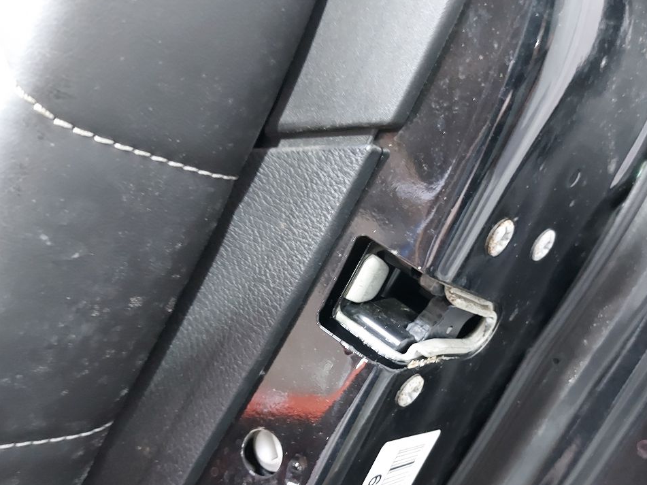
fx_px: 654
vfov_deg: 40.3
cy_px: 316
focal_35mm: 35
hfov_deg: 52.2
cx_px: 394
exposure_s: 1/17
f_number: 1.8
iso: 1250
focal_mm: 5.23
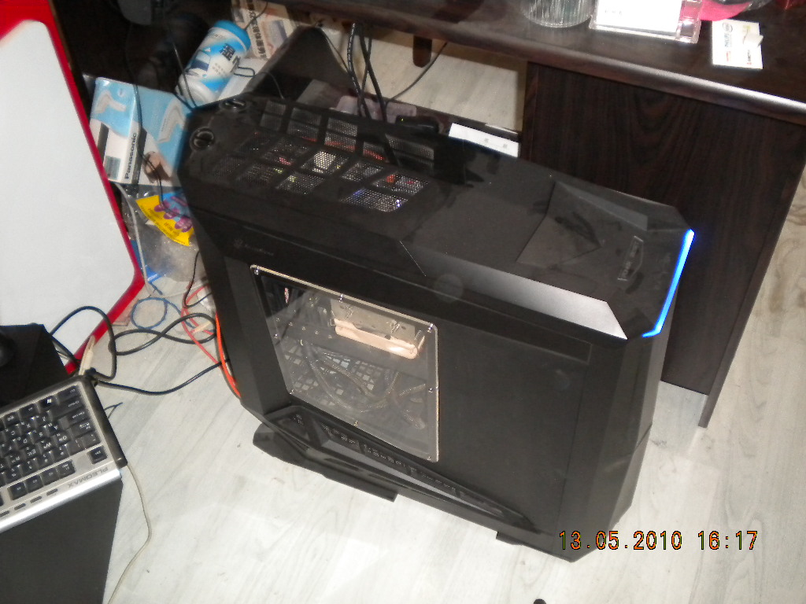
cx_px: 403
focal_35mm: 41
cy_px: 302
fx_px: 955
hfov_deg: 45.8
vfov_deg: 35.1
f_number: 3.5
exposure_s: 1/30
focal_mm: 7.4
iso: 400
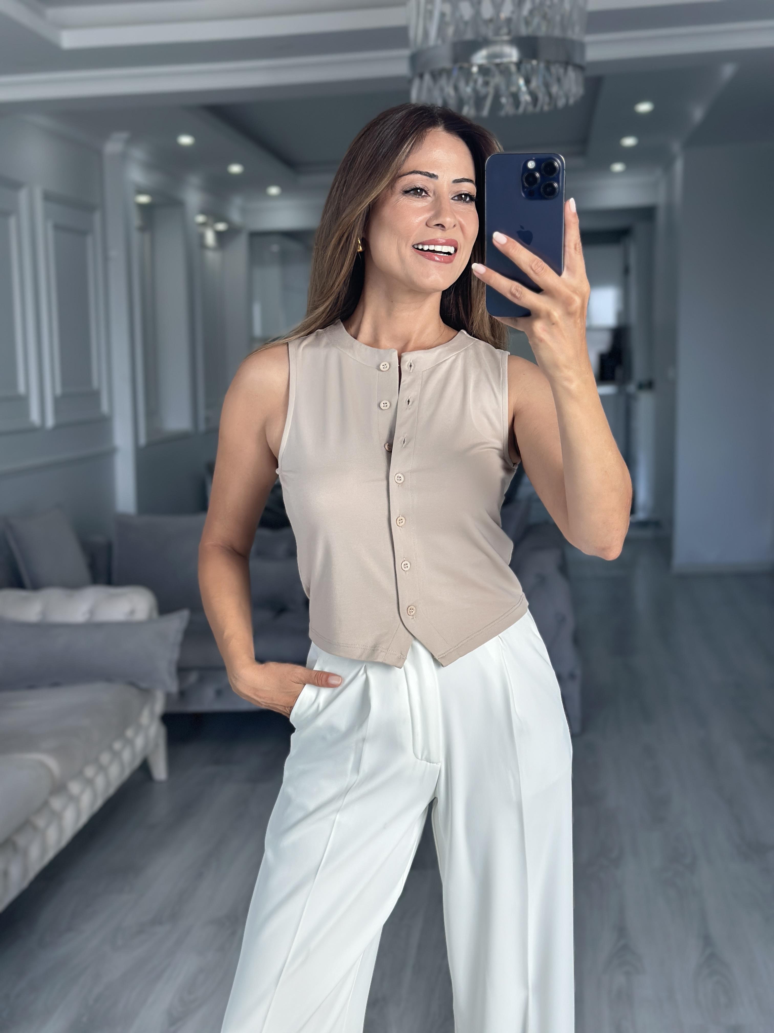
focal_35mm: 48
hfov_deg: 30.3
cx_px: 387
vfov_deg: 39.7
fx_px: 1431
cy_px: 516
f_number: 1.78
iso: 100
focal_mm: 6.86
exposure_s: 1/172
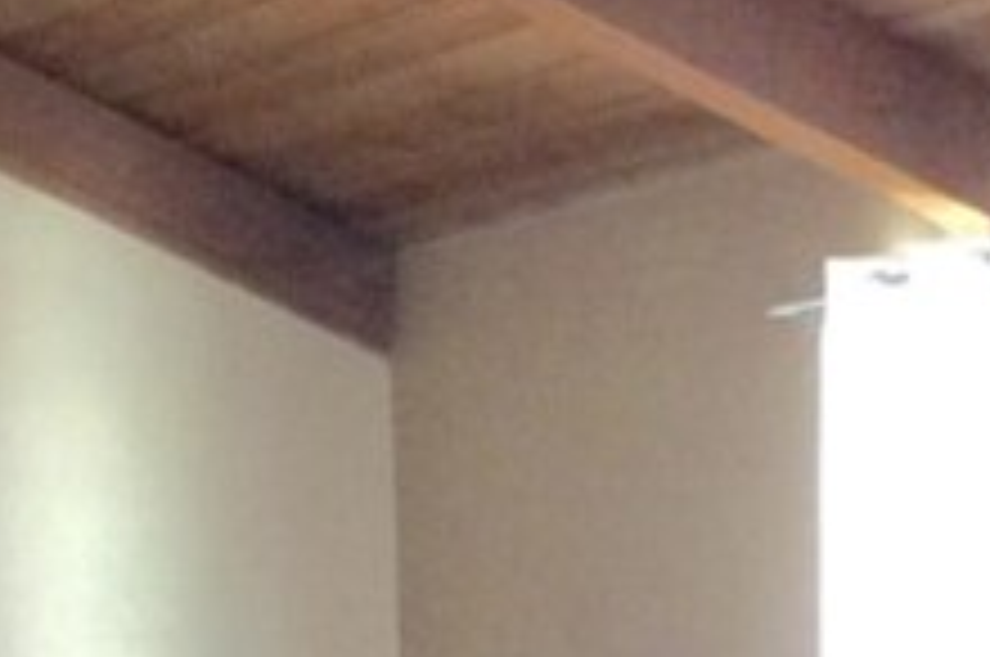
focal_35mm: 155
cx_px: -99
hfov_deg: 13.0
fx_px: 4256
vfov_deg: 8.7
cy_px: 803
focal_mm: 3.3
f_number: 2.4
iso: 160
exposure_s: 1/24
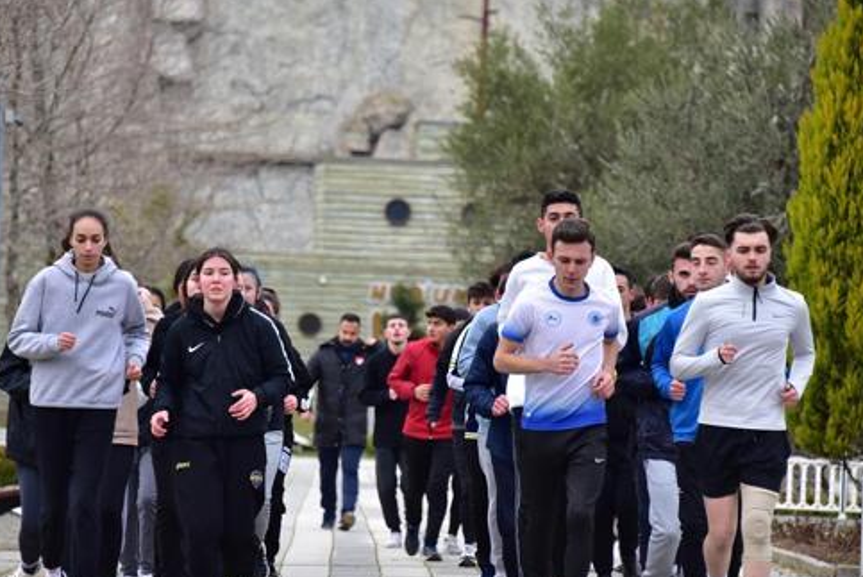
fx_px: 6094
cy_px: 355
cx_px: 386
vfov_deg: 5.4
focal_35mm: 254
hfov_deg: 8.1
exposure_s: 1/1000
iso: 2000
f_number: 5.6
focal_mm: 200
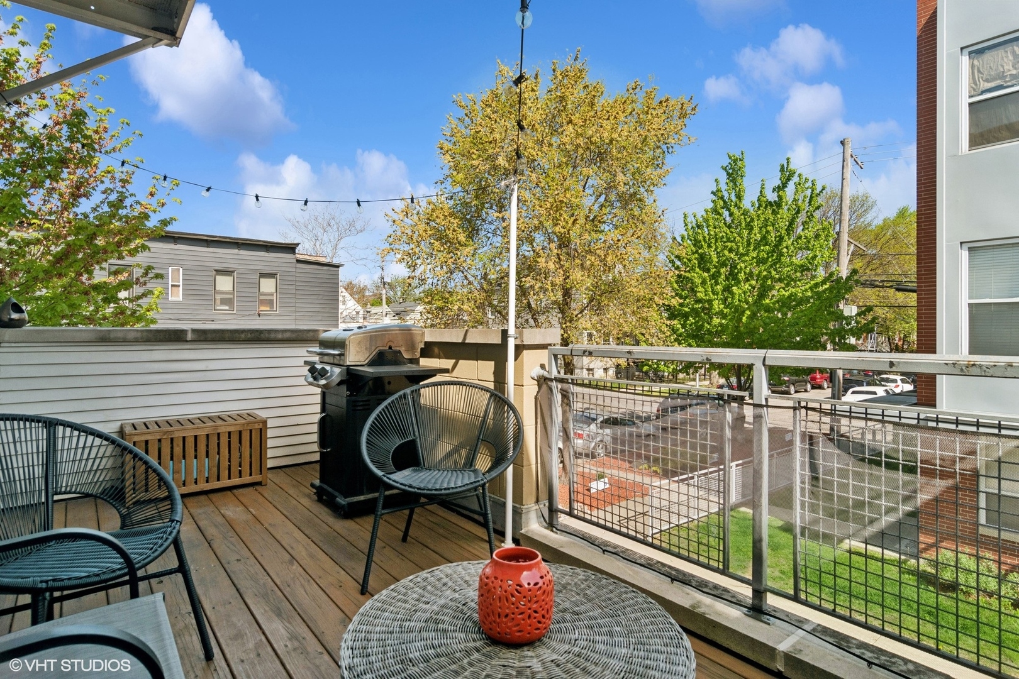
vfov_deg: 67.4
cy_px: 340
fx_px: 509
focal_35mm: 18
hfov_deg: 90.0
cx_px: 510
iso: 200
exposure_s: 1/250
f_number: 8
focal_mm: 12
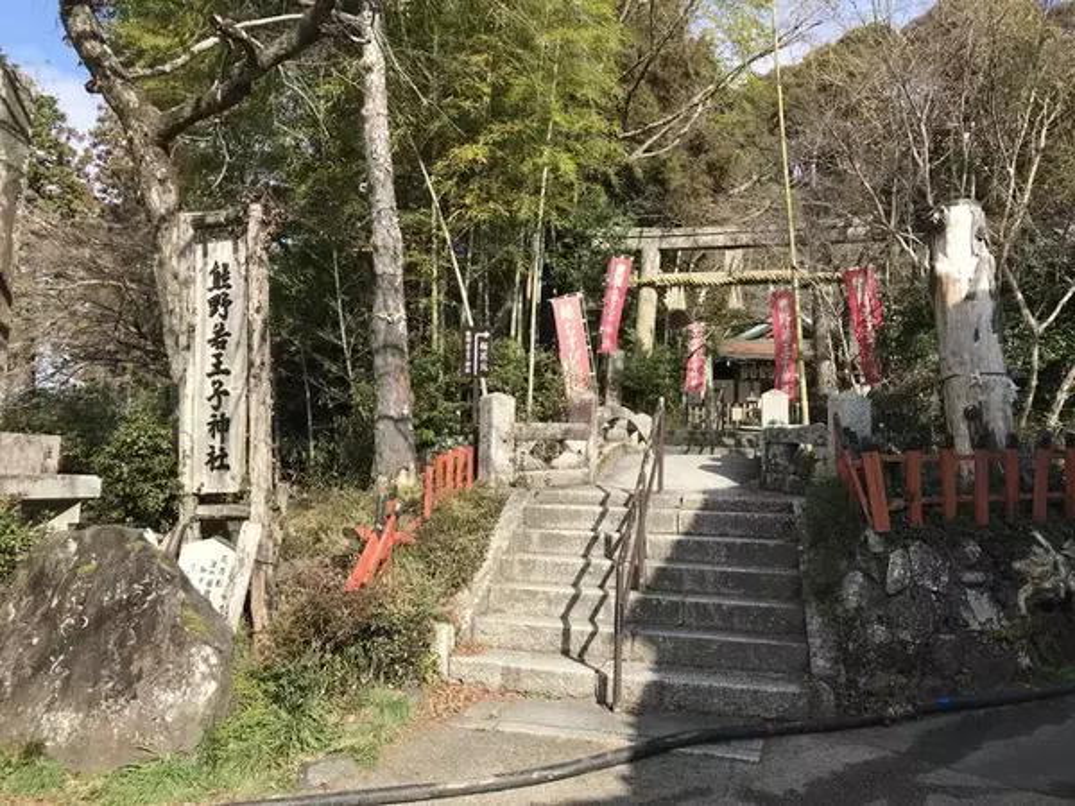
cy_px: 403
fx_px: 870
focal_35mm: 28
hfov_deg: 63.4
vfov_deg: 49.7
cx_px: 538
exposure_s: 1/1330
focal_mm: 3.99
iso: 20
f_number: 1.8
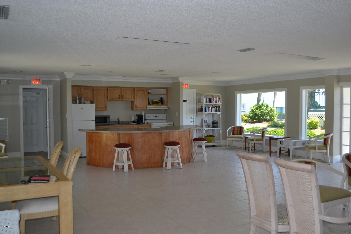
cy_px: 117
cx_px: 176
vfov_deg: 40.0
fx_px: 322
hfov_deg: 57.2
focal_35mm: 33
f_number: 4
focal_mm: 22
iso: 250
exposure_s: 1/125
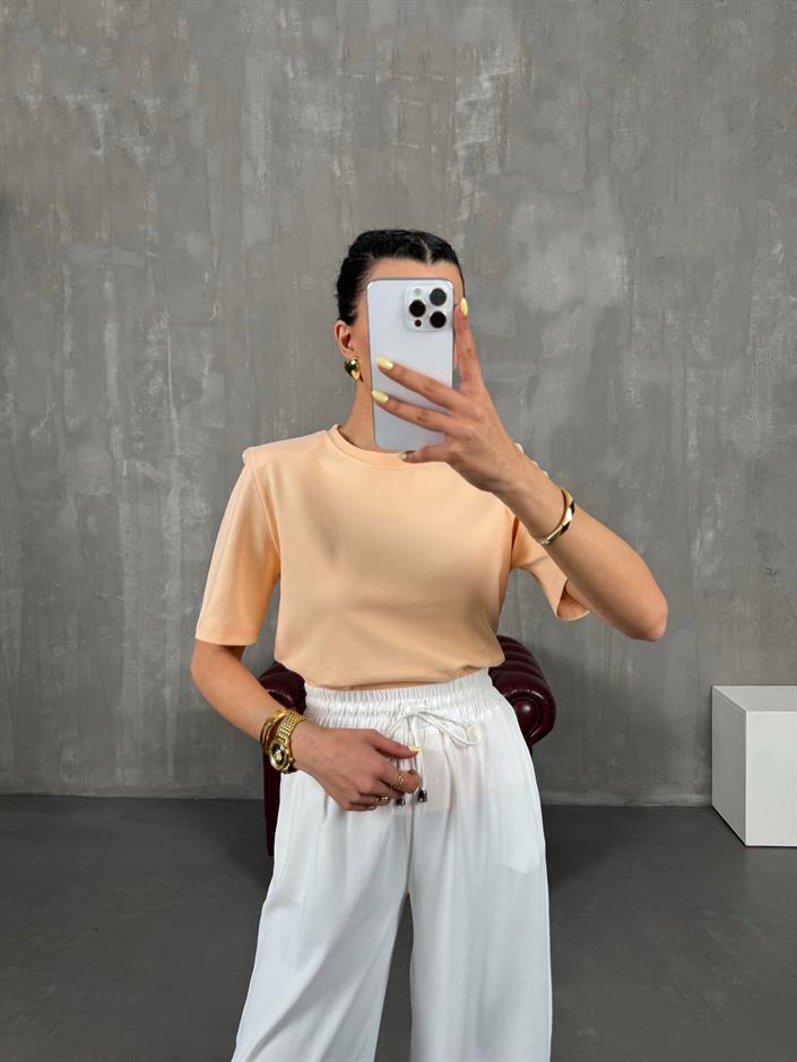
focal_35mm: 24
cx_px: 398
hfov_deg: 56.8
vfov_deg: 71.6
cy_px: 531
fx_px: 737
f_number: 1.78
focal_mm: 6.76
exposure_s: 1/121
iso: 80
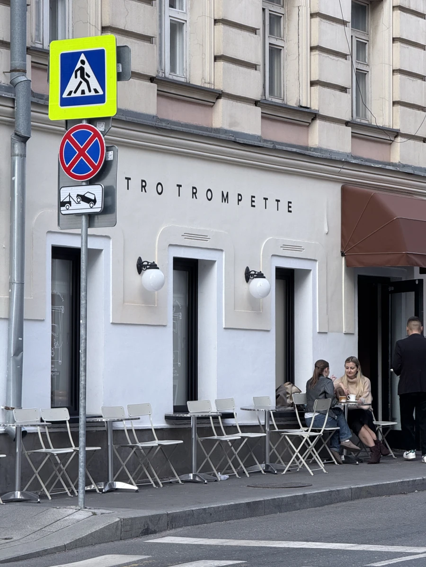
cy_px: 284
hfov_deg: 12.3
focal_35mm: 120
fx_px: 1969
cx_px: 213
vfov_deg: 16.4
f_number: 2.8
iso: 64
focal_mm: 15.66
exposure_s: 1/183
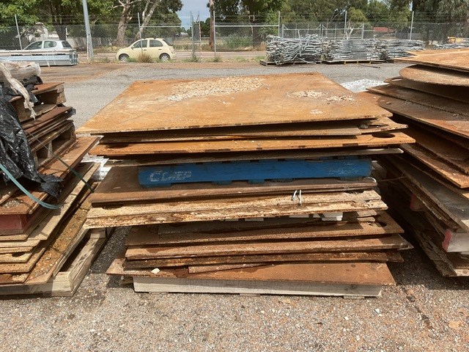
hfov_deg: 61.7
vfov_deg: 48.2
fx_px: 393
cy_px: 176
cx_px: 234
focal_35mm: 29
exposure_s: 1/1848
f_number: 1.8
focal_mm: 3
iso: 16
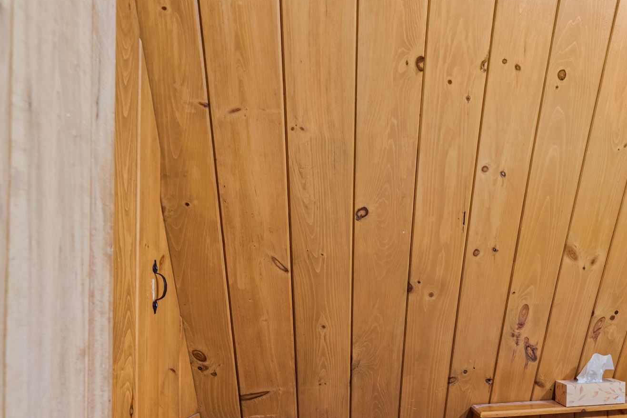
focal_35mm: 28
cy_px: 401
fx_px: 488
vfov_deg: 41.4
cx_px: 560
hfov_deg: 56.8
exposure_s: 4
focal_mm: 12
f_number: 6.3
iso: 400
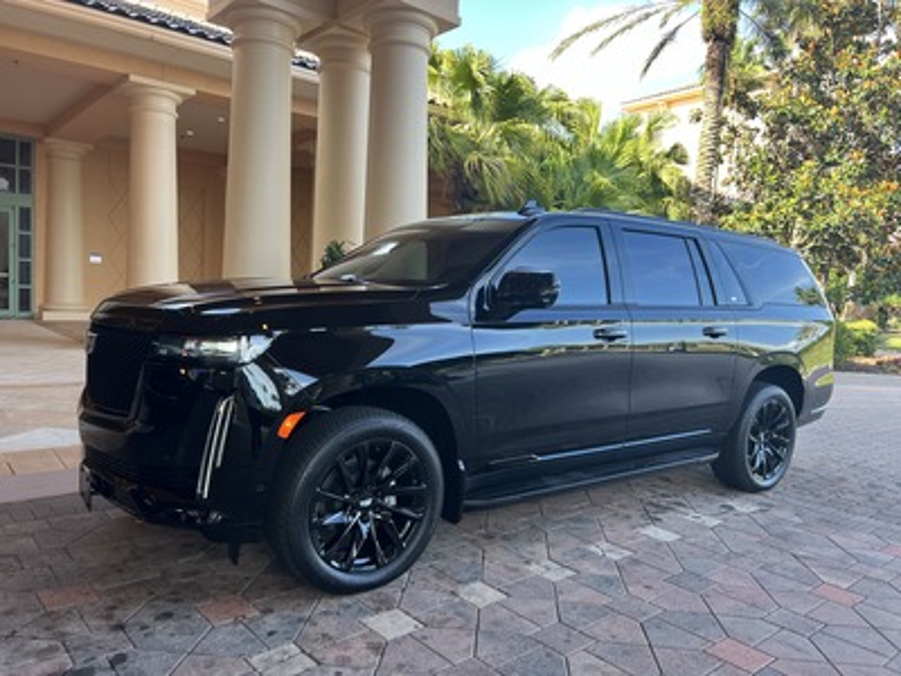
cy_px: 338
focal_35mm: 26
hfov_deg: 67.3
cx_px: 450
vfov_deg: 53.1
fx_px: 677
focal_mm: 5.7
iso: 40
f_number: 1.5
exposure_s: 1/208
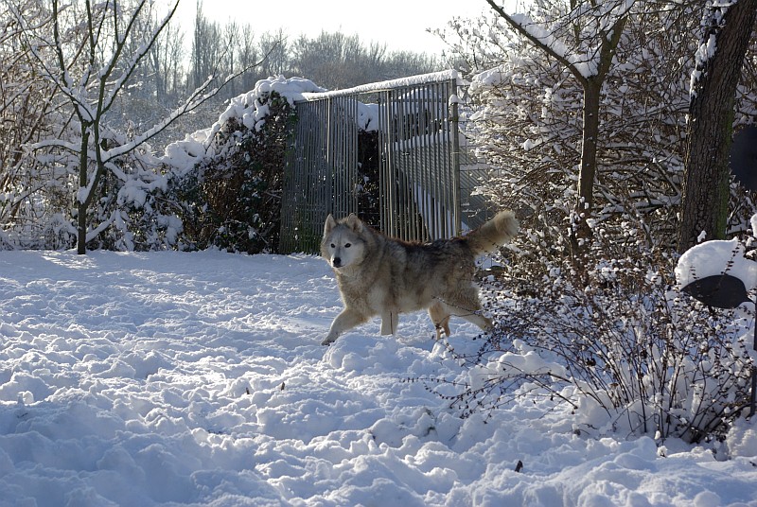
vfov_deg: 16.6
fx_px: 1737
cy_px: 254
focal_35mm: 82
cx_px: 378
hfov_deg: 24.6
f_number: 9.5
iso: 200
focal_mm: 55
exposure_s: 1/250
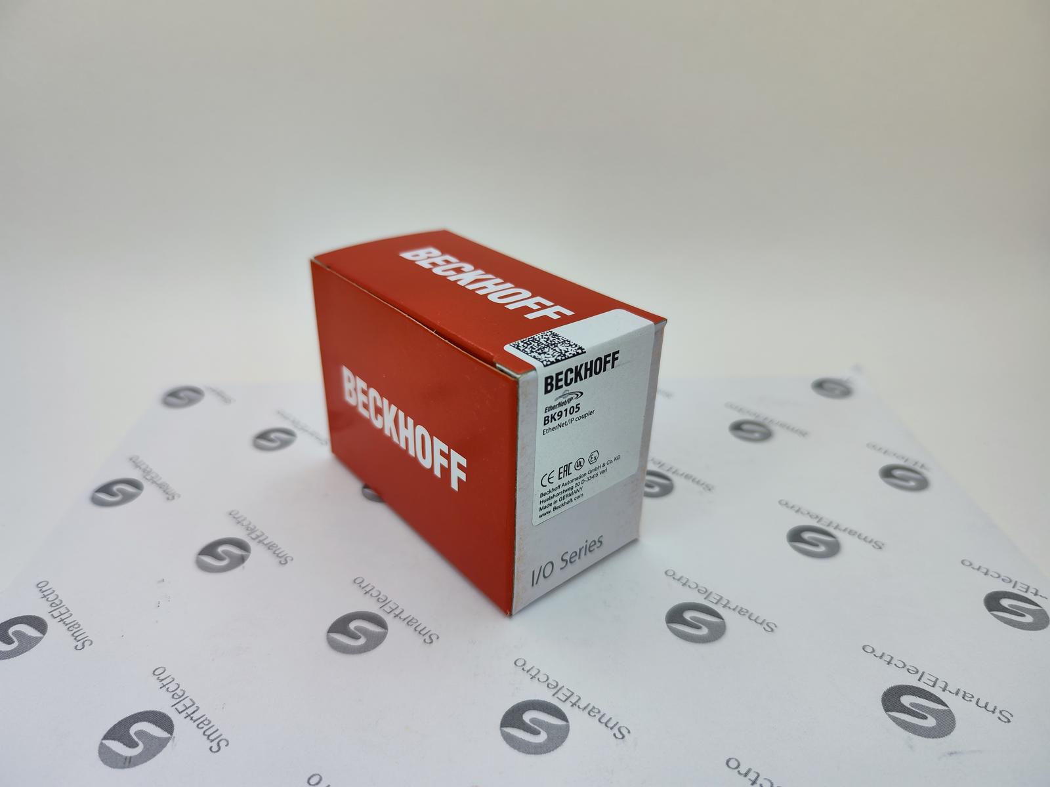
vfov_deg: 58.9
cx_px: 525
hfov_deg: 73.9
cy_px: 394
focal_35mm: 23
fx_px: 698
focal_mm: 7.01
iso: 50
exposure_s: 1/150
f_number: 1.69
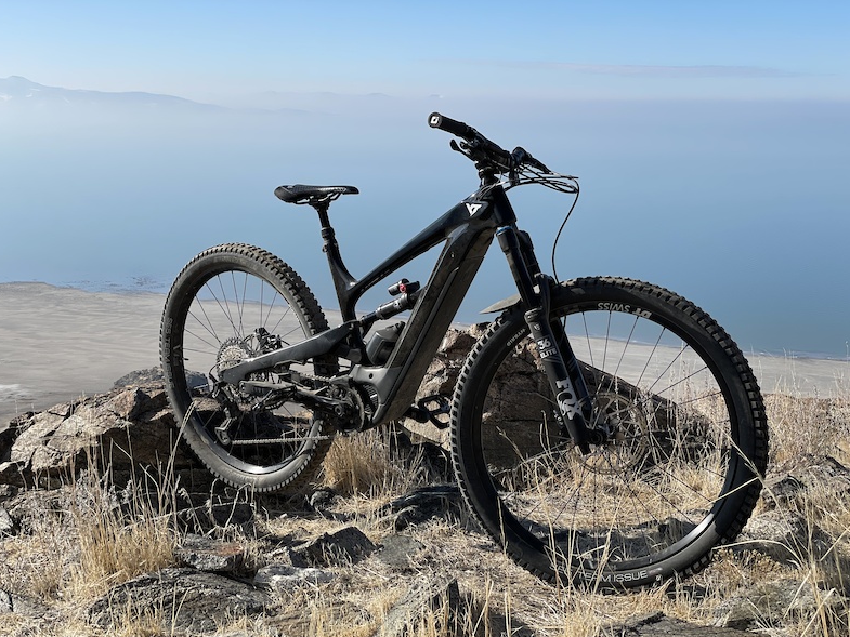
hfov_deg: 36.2
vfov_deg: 27.5
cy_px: 320
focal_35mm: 53
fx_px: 1302
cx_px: 419
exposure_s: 1/1916
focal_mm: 6
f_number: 2
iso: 25
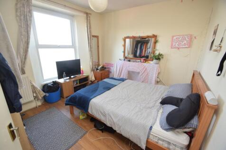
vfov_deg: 77.3
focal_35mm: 15
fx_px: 94
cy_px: 75
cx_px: 113
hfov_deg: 100.4
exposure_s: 1/100
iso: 800
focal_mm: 10
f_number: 5
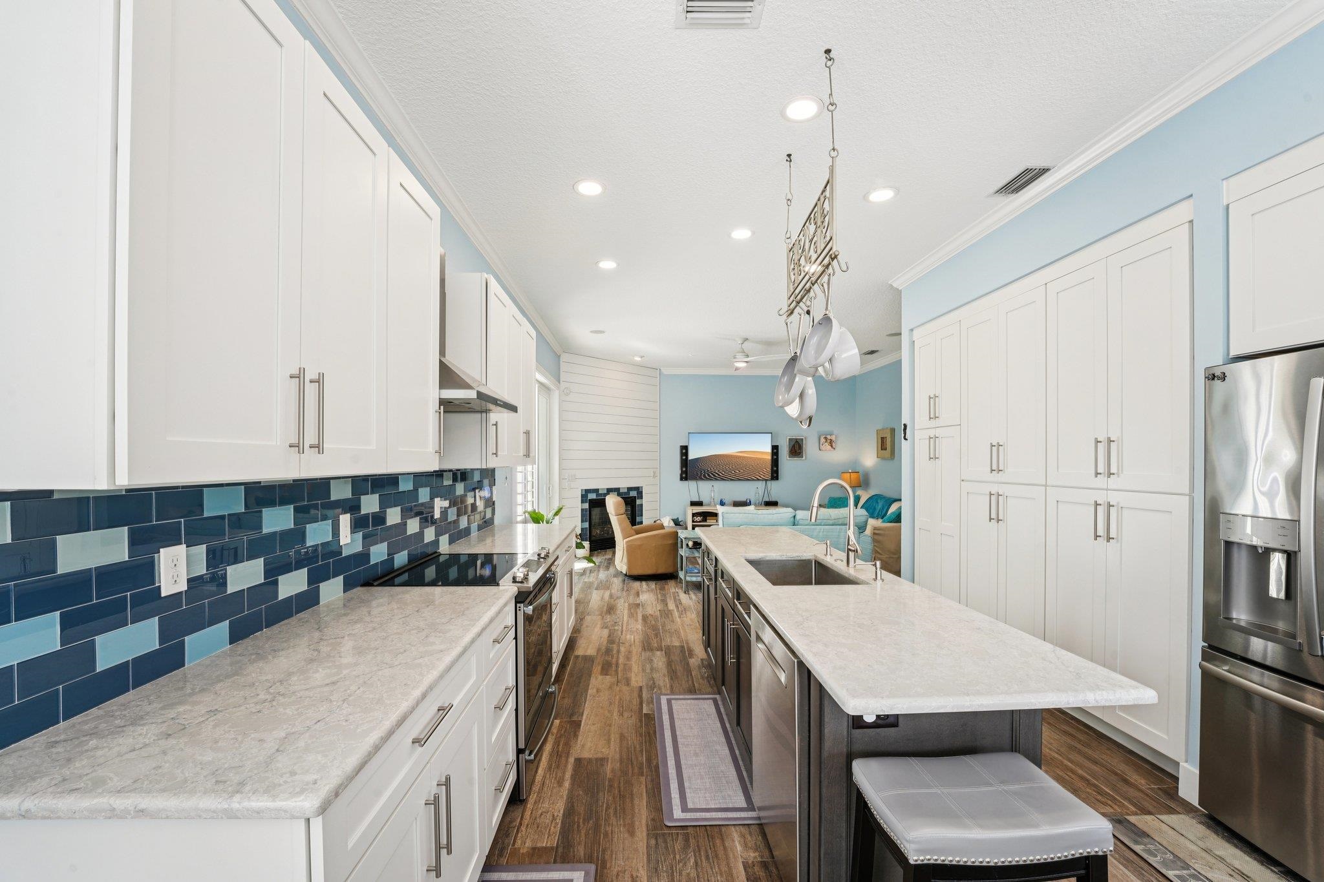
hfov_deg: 104.3
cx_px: 662
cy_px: 441
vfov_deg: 81.2
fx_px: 515
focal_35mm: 14
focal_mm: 14
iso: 100
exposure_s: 1/6
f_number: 11
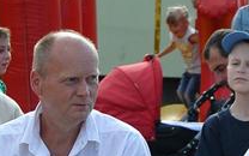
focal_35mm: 374
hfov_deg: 5.6
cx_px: -95
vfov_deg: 3.5
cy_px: 238
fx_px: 2538
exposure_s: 1/1000
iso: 800
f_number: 8
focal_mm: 60
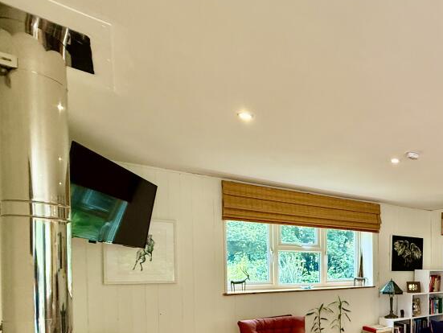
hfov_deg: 56.5
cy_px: 277
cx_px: 411
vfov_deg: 49.3
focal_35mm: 26
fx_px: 333
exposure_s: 1/50
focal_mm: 2.22
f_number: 2.2
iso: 320
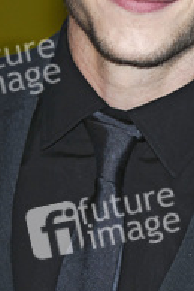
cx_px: 147
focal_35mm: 415
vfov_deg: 5.0
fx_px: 3355
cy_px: 0
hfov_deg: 3.3
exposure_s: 1/200
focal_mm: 135
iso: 320
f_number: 4.5
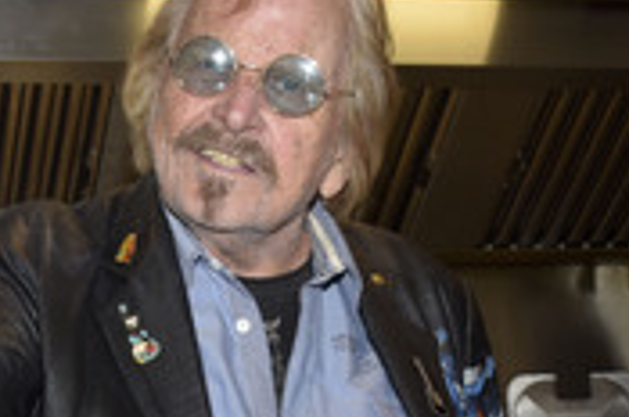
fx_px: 1395
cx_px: 207
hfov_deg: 25.3
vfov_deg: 16.9
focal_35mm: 80
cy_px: 320
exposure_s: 1/250
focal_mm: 31
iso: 500
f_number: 5.6
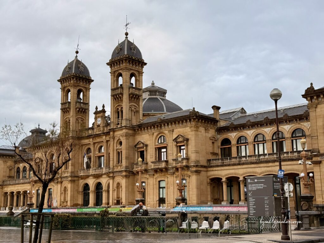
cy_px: 122
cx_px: 162
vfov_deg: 30.3
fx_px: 449
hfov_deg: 39.7
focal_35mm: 48
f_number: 1.78
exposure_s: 1/2577
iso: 64
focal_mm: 6.76
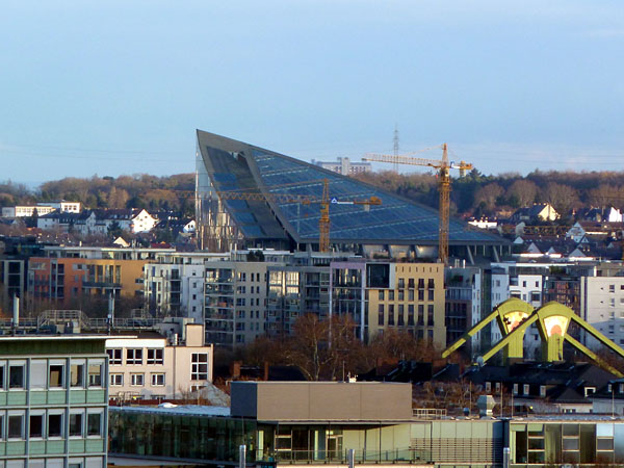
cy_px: 234
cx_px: 312
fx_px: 7193
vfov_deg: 3.7
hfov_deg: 5.0
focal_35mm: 399
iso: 160
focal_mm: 49.2
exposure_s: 1/125
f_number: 4.9
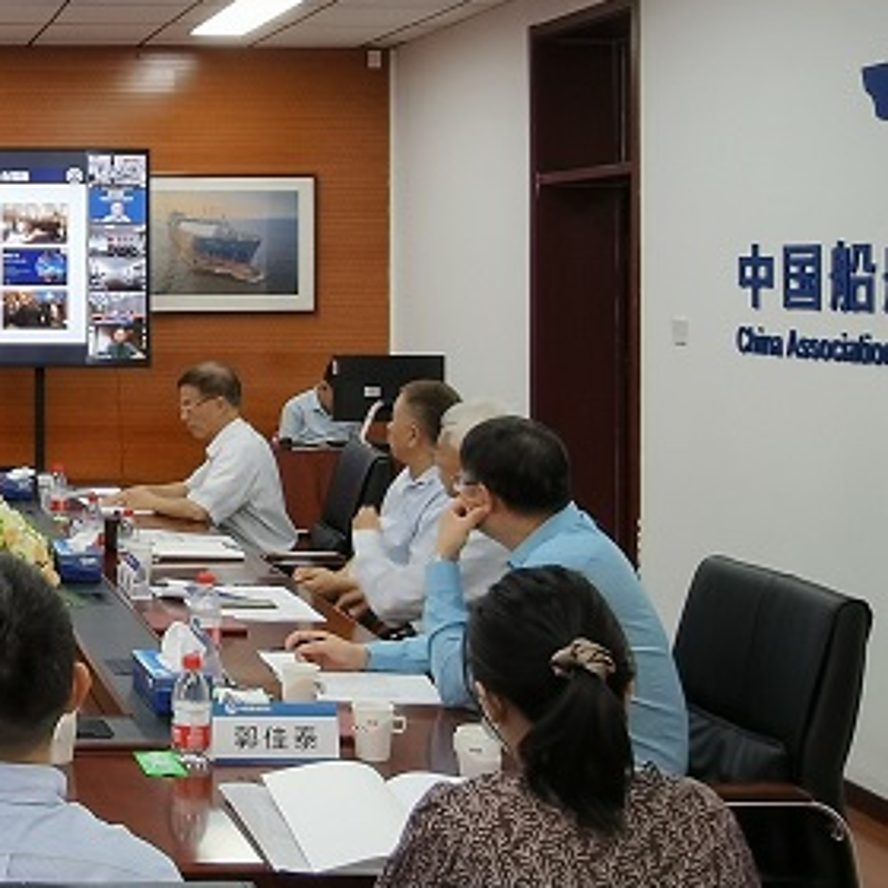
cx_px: -184
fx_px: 1683
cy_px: 254
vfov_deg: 29.2
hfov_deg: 26.3
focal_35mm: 58
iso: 100
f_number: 2.2
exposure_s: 1/50
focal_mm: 2.26
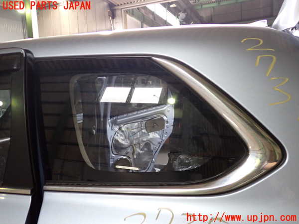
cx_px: 150
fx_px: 259
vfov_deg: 46.8
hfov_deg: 60.0
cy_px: 112
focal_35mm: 30
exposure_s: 1/125
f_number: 2.3
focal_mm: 5.4
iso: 400
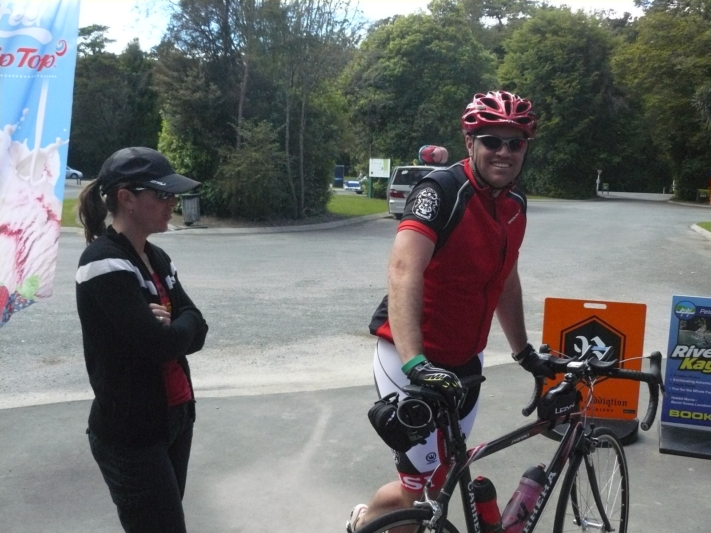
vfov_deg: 39.7
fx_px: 739
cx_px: 356
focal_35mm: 36
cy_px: 266
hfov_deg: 51.4
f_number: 3.2
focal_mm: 6
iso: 400
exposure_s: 1/1000
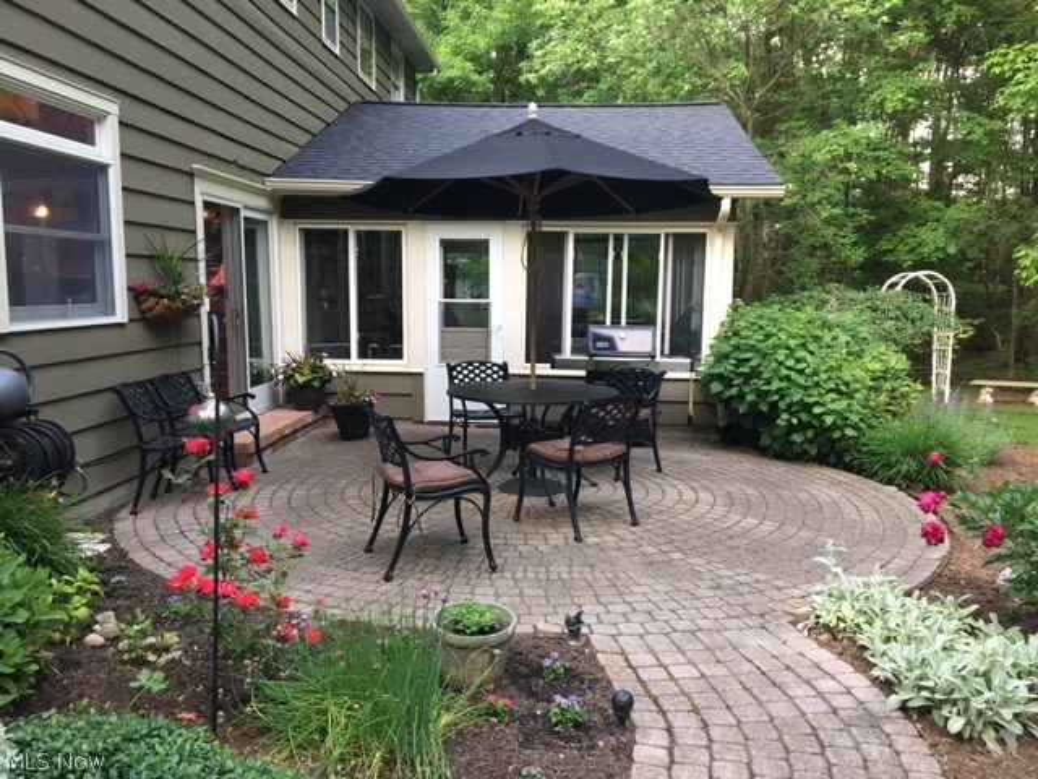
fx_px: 870
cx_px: 519
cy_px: 390
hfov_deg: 61.7
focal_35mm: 29
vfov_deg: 48.2
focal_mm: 4.15
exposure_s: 1/30
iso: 100
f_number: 2.2
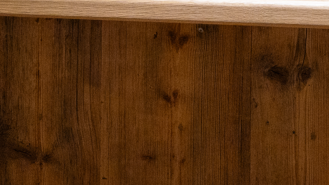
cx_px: -51
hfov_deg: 10.8
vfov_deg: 6.1
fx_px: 1710
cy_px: -97
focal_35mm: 196
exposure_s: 1/125
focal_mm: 44
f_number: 4
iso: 1600
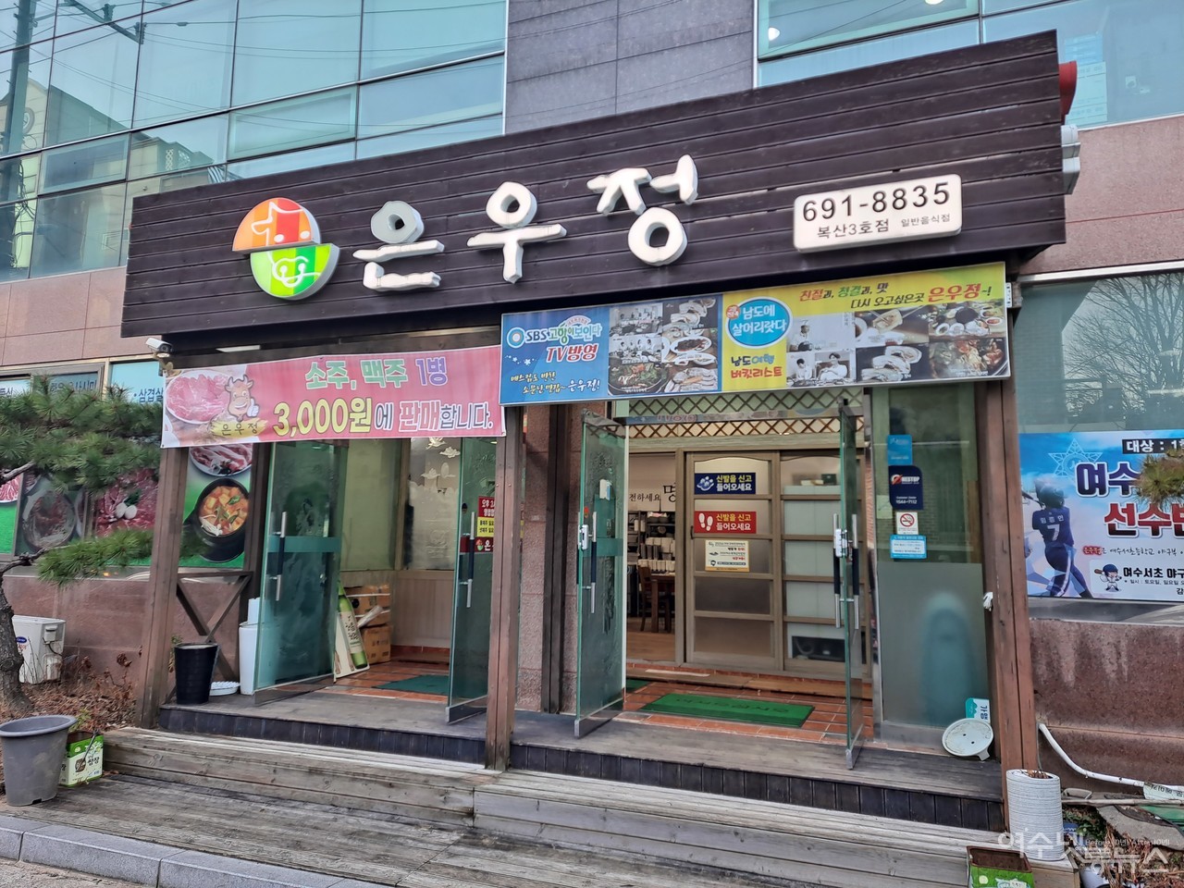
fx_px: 821
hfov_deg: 71.6
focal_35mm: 24
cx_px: 592
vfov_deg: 56.8
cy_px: 444
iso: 32
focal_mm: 5.23
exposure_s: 1/60
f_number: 1.8
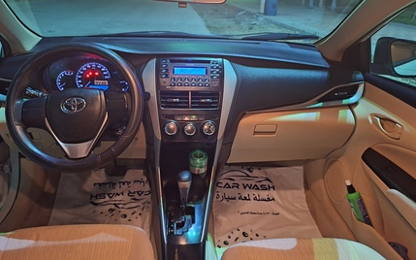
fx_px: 295
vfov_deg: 47.5
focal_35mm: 26
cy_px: 112
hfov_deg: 70.4
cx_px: 201
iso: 1250
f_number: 1.8
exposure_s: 1/20
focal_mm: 5.54
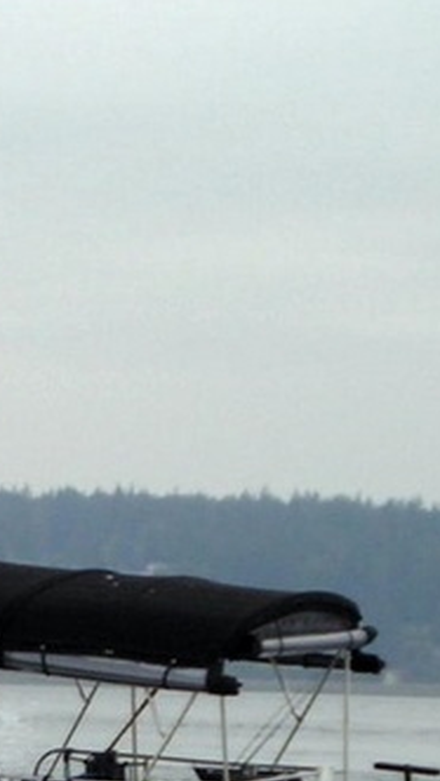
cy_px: 642
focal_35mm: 328
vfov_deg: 6.6
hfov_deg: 3.7
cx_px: -224
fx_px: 6796
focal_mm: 19.1
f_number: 3.5
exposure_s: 1/320
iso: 50
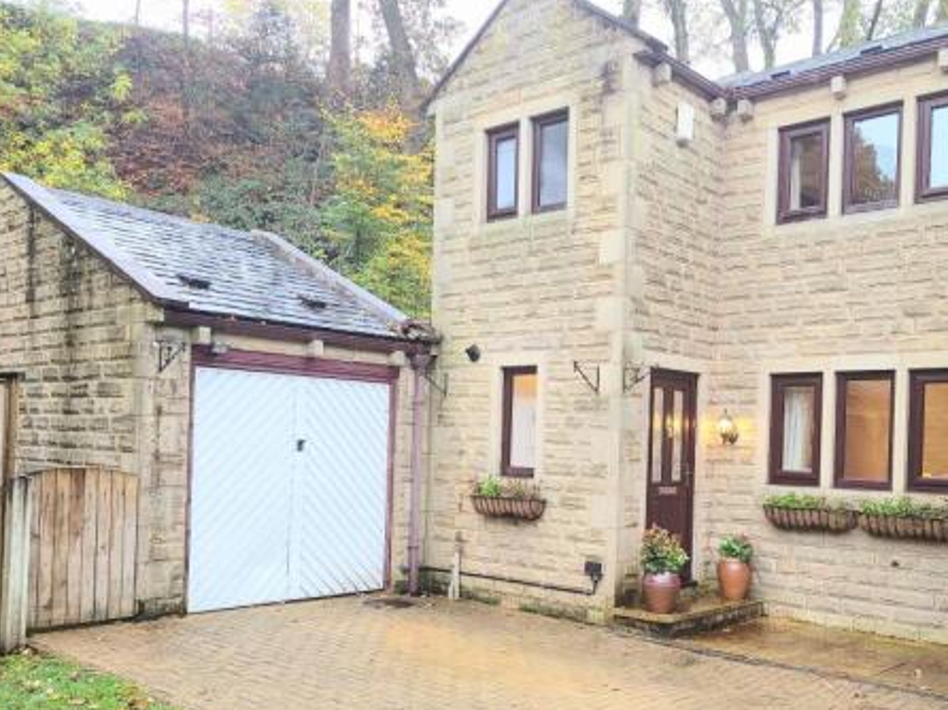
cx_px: 530
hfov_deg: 53.8
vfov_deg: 41.4
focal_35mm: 34
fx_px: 931
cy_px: 450
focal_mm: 5.4
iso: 125
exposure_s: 1/100
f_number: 1.8
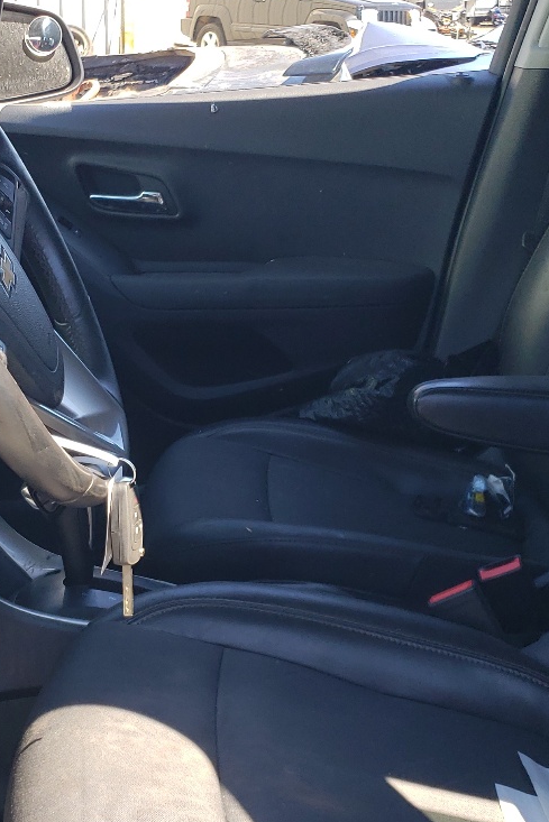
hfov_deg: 22.8
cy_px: 516
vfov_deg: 33.8
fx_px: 1349
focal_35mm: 59
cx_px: 145
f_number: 1.5
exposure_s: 1/455
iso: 50
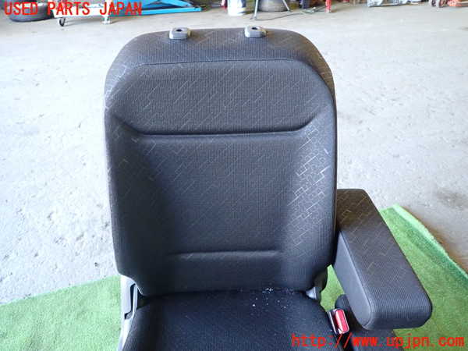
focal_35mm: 25
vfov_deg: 54.9
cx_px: 234
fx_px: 338
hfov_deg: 69.4
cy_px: 176
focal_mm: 4.5
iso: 320
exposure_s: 1/30
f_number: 2
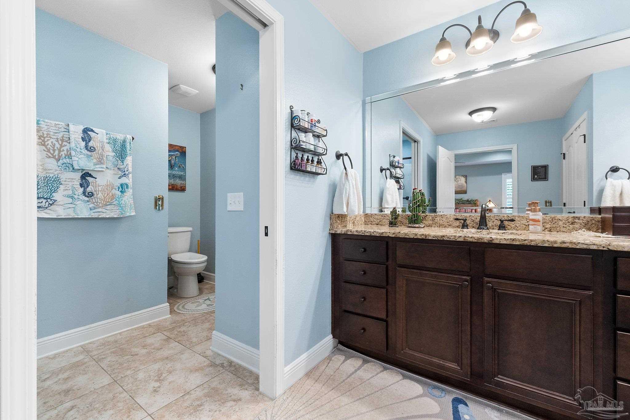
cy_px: 210
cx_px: 315
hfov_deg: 100.4
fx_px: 262
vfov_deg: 77.3
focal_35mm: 15
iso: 400
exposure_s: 1/2.5
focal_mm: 10
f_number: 8
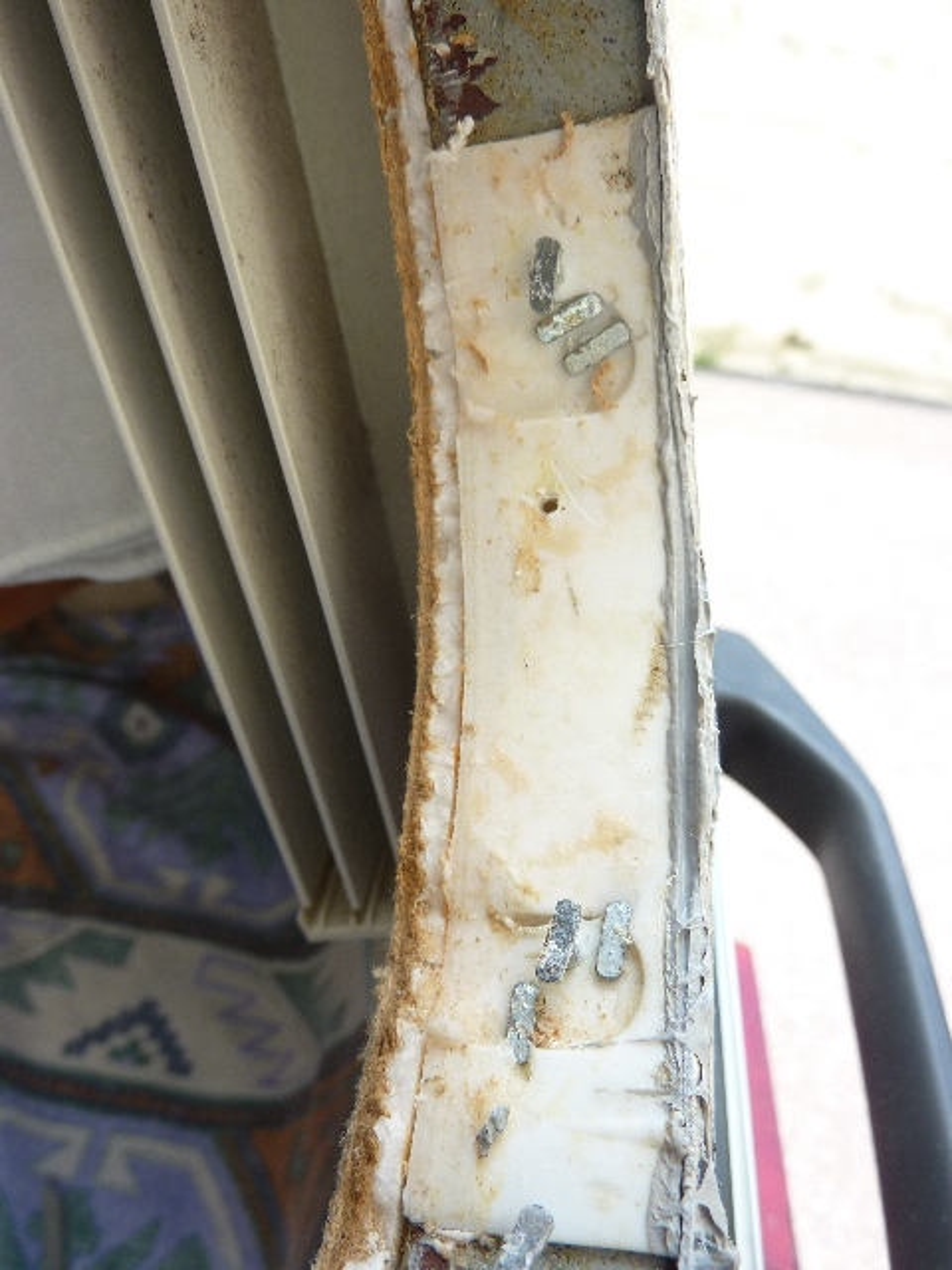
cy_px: 635
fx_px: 917
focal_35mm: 25
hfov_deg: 54.9
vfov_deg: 69.4
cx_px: 476
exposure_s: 1/100
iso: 80
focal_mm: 4.1
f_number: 3.5
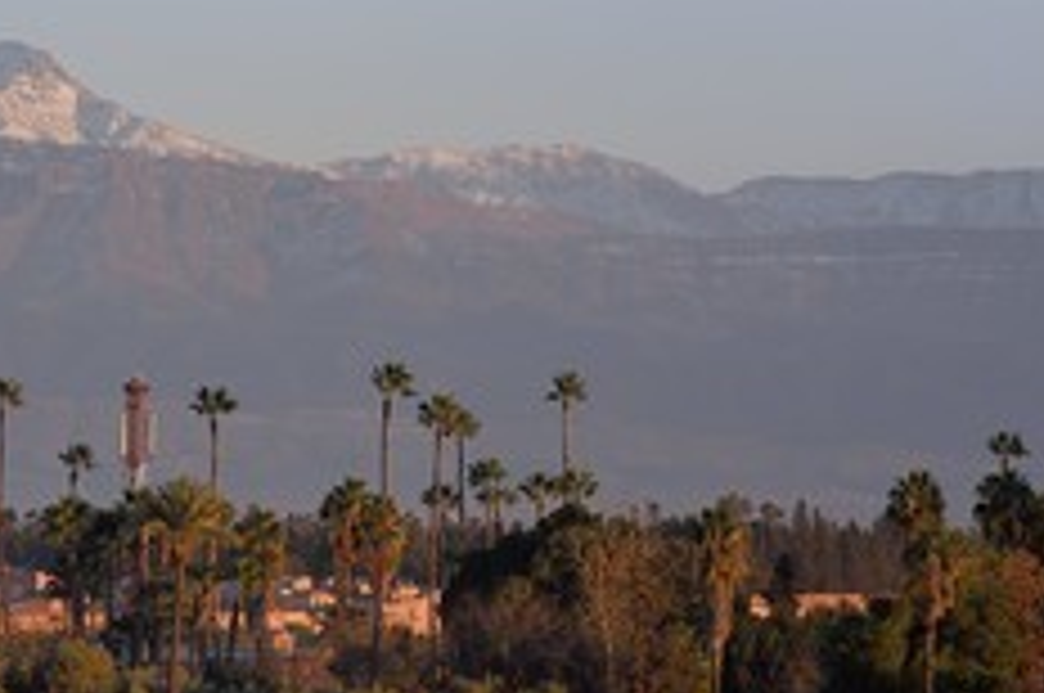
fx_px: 10512
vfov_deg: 3.8
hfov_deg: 5.7
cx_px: 214
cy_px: 504
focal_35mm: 363
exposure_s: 1/250
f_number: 5.6
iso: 200
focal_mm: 200
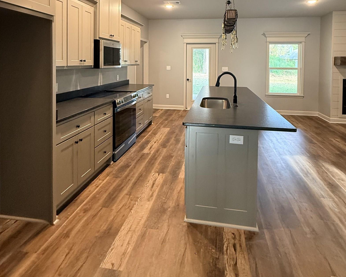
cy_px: 67
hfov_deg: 80.2
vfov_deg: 63.8
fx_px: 205
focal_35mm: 20
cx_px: 187
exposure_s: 1/60
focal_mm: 2.22
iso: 400
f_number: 2.2
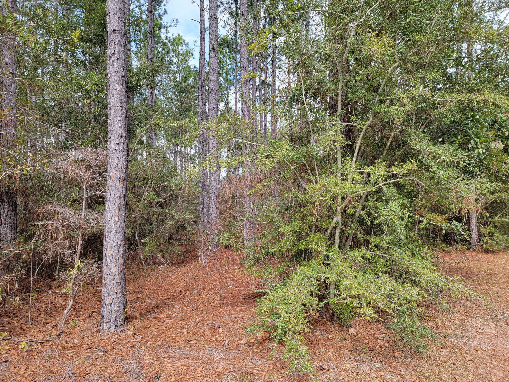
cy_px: 191
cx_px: 254
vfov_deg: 56.8
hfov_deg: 71.6
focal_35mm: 24
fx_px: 353
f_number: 1.8
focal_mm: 6.7
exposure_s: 1/218
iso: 16
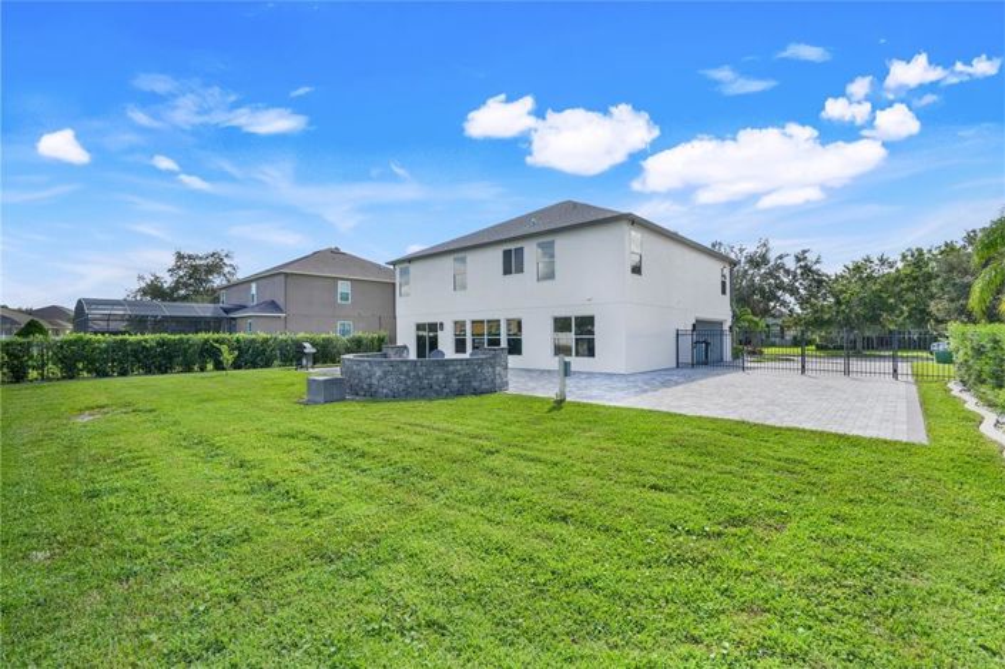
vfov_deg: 72.0
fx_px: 460
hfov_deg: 95.0
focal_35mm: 16
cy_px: 334
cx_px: 502
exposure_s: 1/500
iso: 250
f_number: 9
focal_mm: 16.5
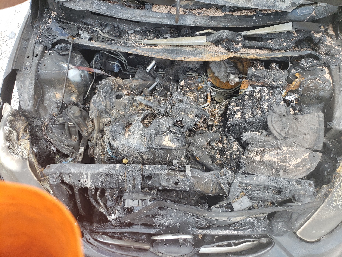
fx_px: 257
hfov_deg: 67.3
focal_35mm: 26
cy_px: 128
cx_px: 171
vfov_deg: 53.1
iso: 50
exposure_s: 1/526
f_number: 1.5
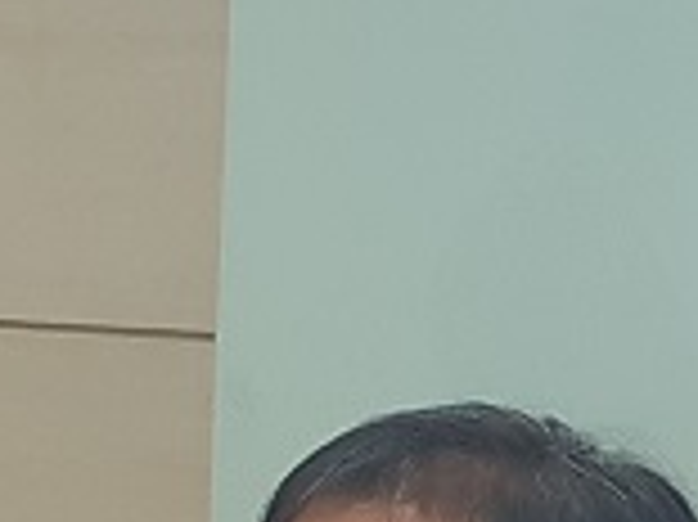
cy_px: 135
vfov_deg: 4.4
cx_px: -748
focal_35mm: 336
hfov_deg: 5.8
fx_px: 6770
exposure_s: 1/30
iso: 100
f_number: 2.4
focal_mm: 6
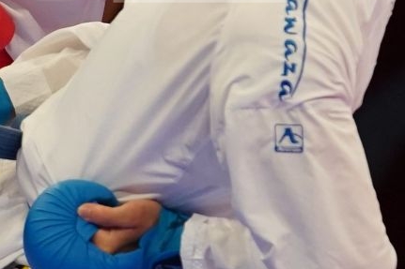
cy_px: -82
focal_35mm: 1219
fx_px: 13708
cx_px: -117
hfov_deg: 1.7
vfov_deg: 1.1
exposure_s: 1/1000
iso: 2500
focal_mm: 195
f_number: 2.8
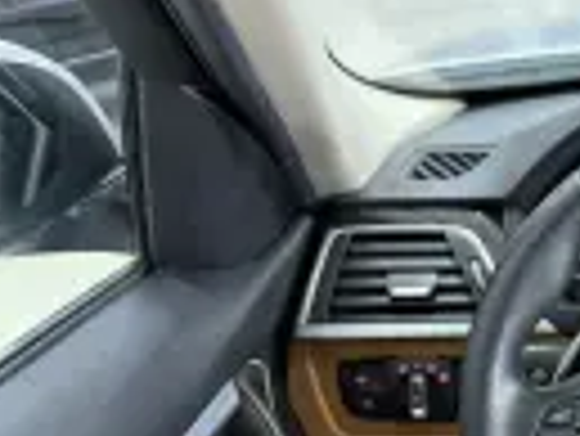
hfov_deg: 24.8
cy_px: 454
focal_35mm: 67
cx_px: 773
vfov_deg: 21.1
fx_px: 1124
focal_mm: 6.76
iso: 800
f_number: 1.78
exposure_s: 1/50
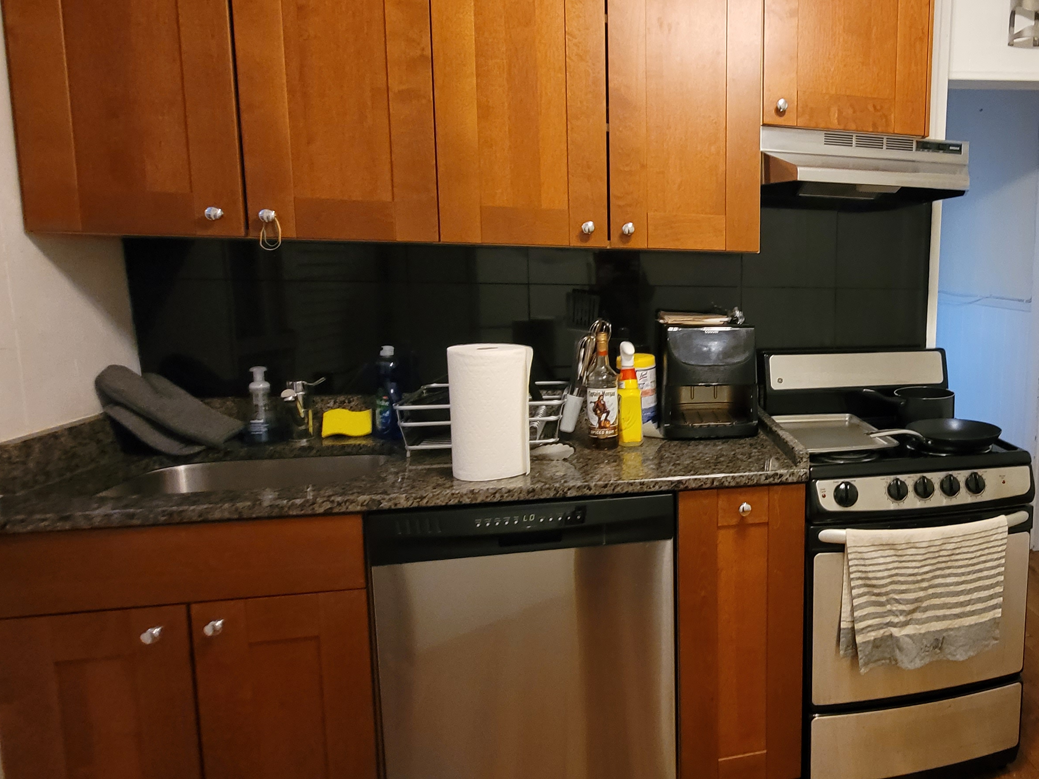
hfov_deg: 69.2
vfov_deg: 61.0
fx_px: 660
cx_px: 827
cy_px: 363
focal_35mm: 22
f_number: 2.2
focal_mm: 2.2
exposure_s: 1/30
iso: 640
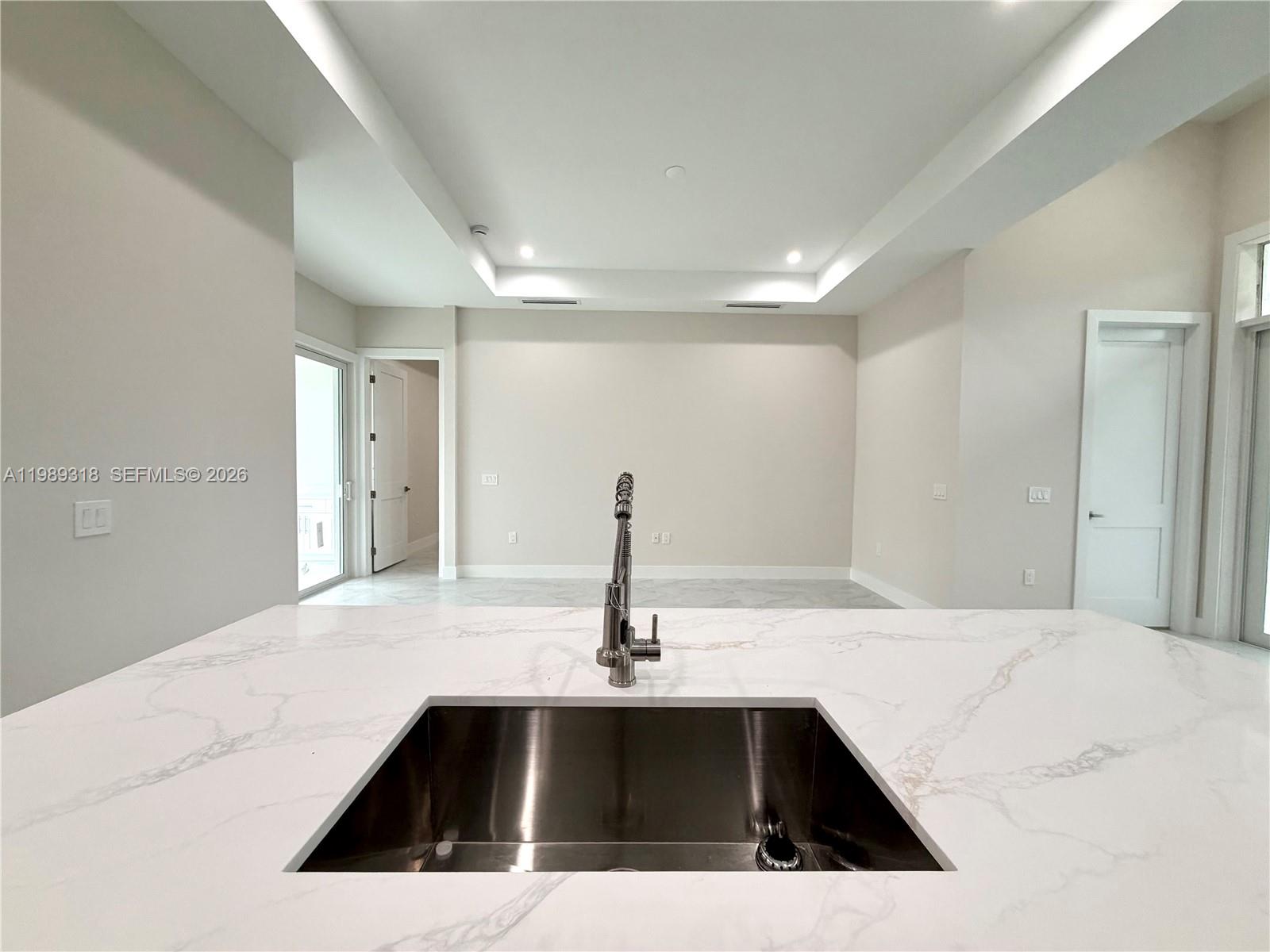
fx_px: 514
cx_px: 635
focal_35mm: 14
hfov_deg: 102.1
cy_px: 476
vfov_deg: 85.7
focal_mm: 2.22
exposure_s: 1/120
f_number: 2.2
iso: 200
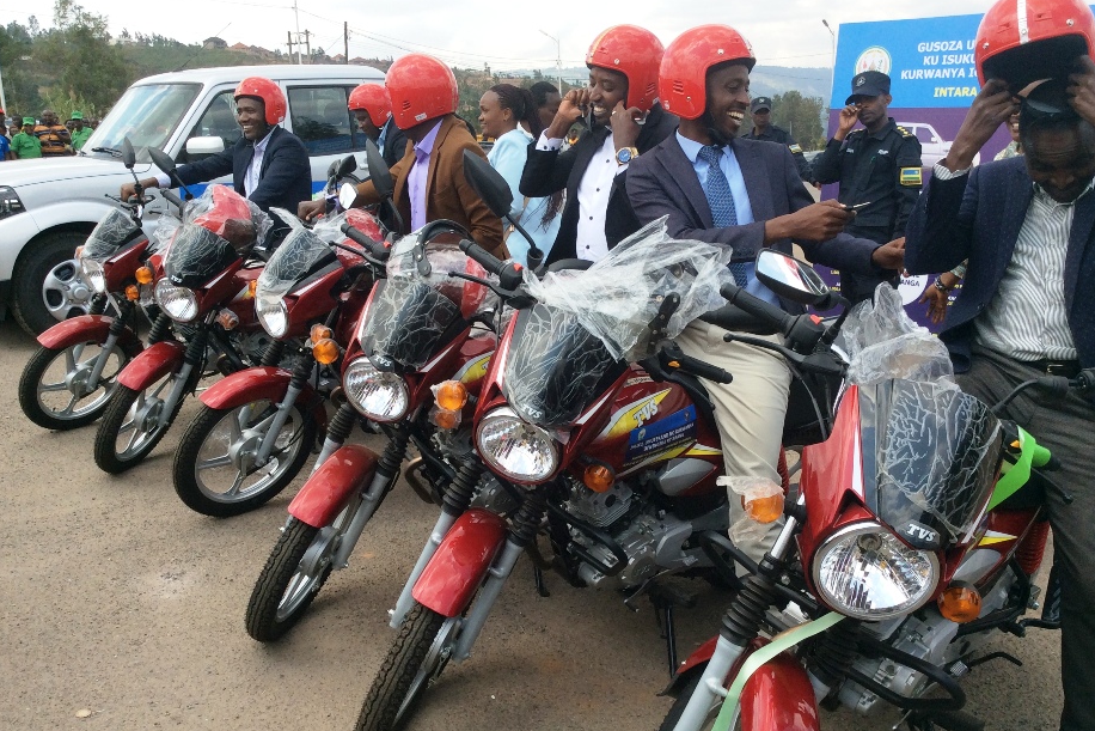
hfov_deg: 55.8
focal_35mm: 34
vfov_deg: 38.9
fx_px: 1034
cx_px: 555
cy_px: 383
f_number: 2.4
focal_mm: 3.3
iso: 32
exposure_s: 1/784
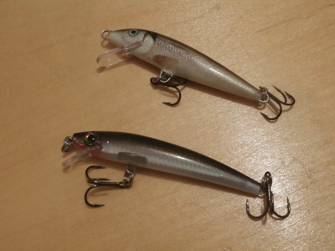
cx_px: 168
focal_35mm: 45
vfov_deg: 32.2
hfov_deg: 42.1
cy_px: 126
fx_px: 435
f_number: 3.8
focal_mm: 8.02
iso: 400
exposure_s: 1/13
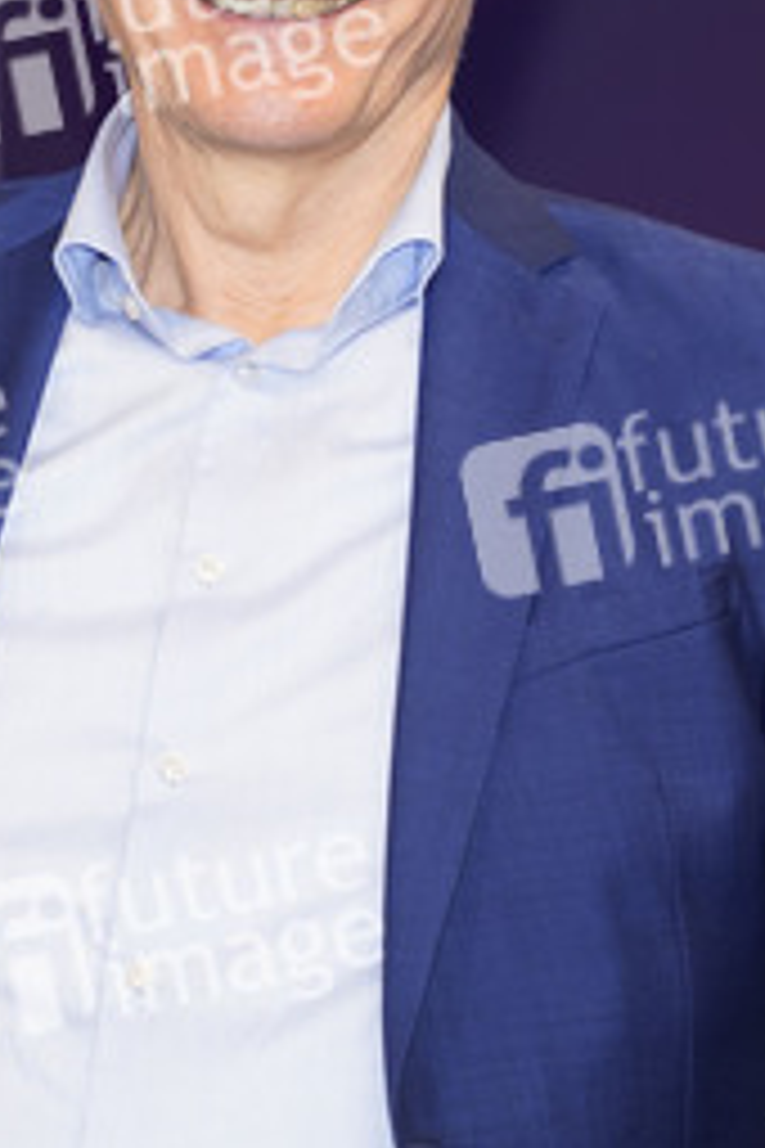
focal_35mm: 155
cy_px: 266
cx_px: 284
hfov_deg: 8.9
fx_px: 4940
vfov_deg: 13.2
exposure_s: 1/160
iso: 2000
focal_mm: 99
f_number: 5.6
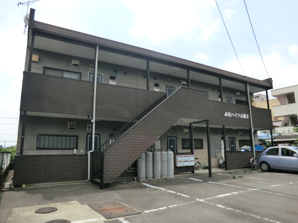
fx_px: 207
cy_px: 112
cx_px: 149
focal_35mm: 24
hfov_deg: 71.6
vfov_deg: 56.8
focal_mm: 4.3
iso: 80
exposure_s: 1/800
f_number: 3.2
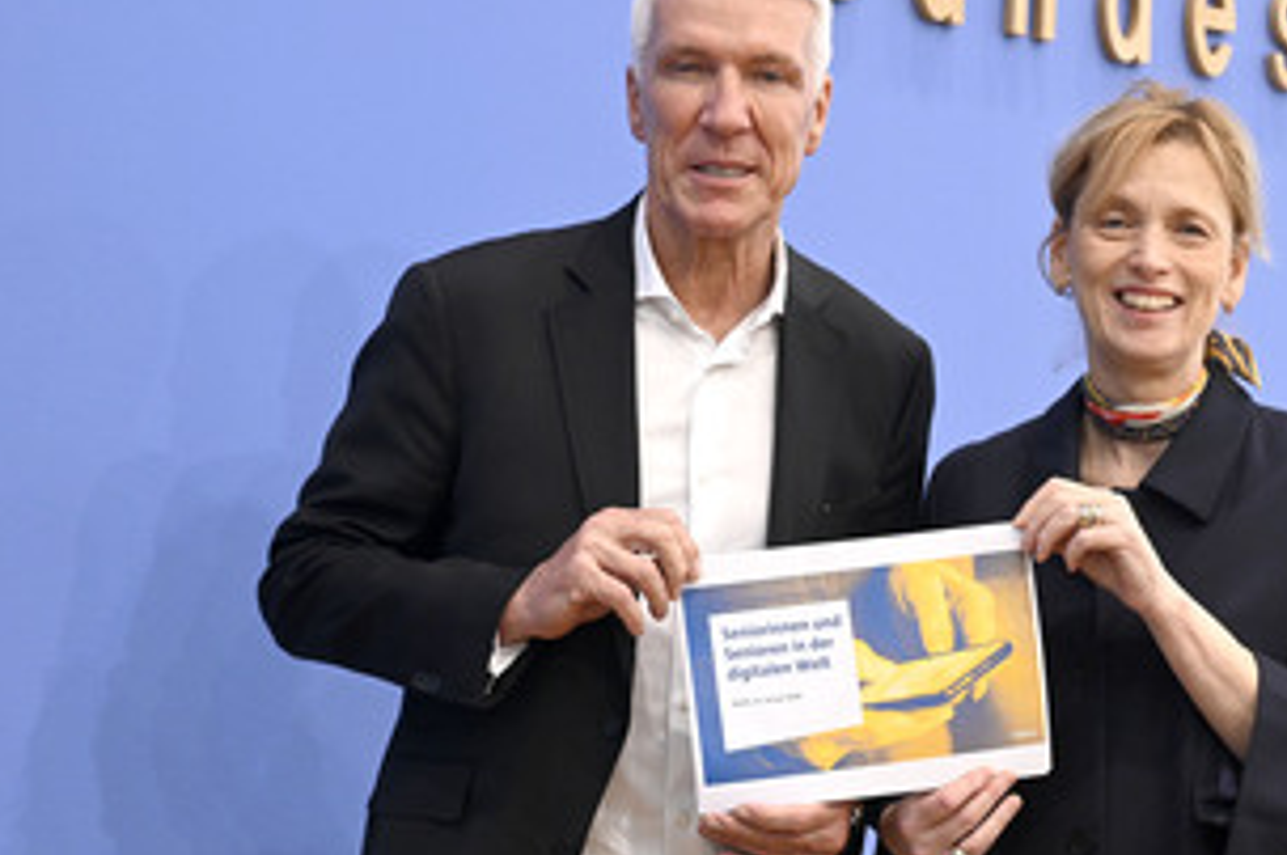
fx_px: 2964
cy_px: 423
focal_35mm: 83
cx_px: 806
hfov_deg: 24.4
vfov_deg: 16.4
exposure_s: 1/400
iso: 3200
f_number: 4.5
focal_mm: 56
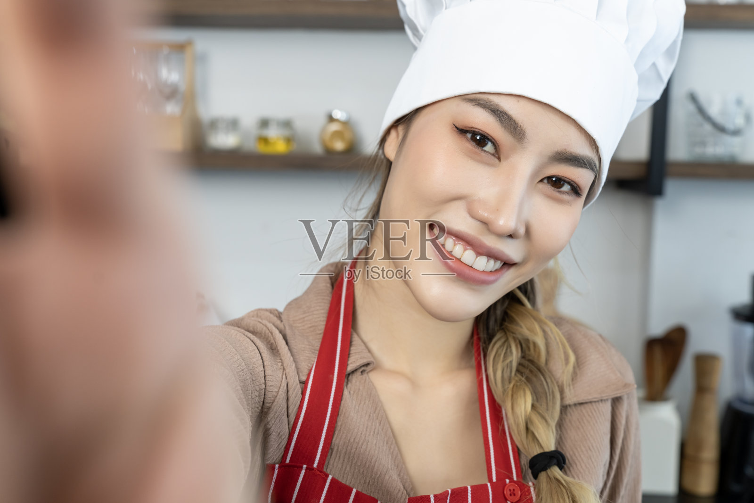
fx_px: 880
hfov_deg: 46.4
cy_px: 252
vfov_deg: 31.9
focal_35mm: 42
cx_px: 377
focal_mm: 42
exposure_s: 1/160
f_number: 5
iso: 640
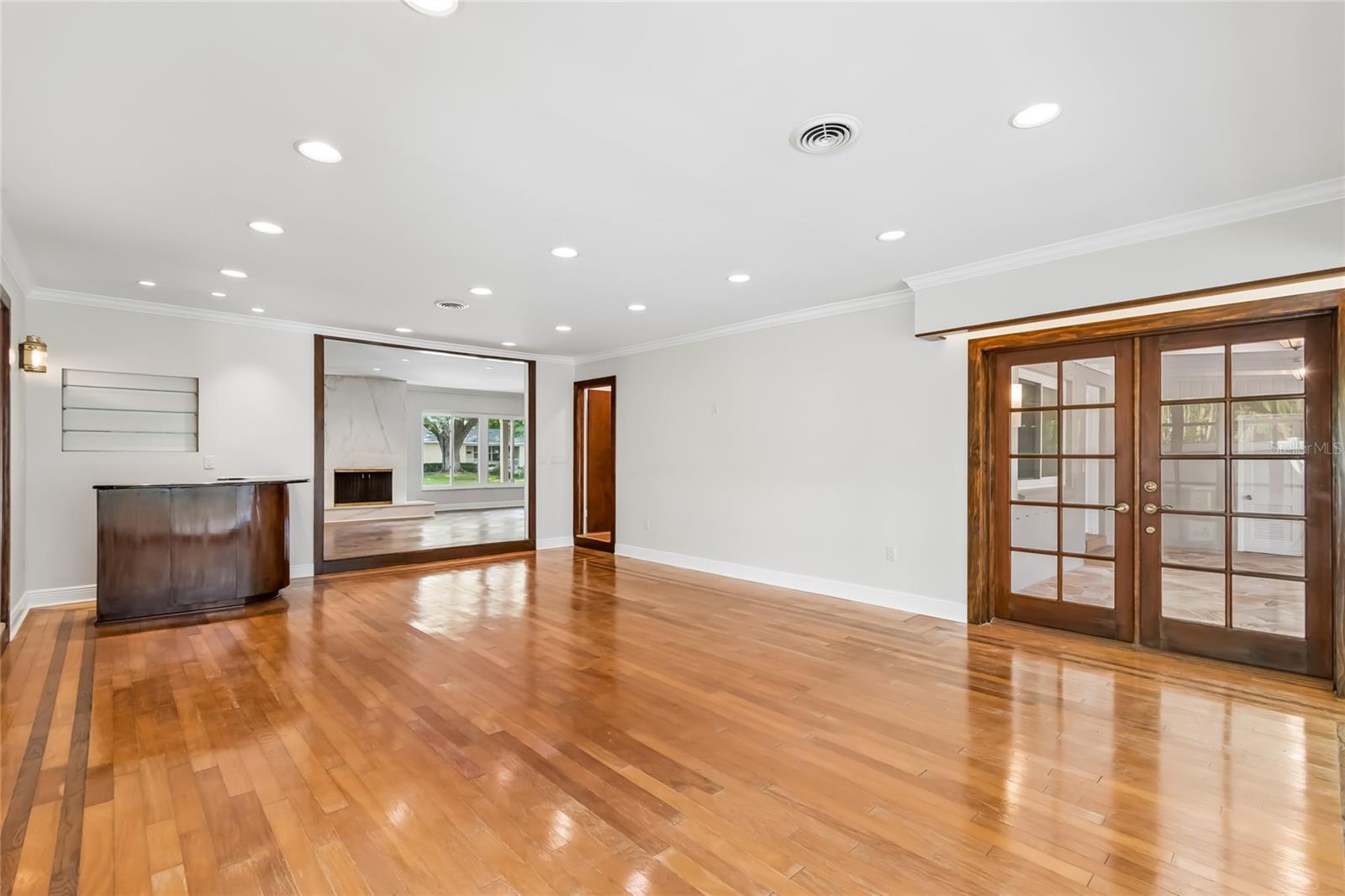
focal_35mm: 15
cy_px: 448
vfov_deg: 77.3
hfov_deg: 100.4
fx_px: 560
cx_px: 672
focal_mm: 10
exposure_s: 1/13
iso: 100
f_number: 7.1
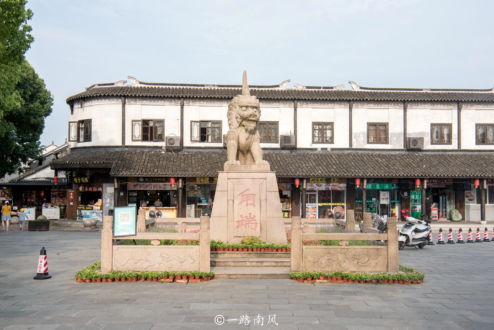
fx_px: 549
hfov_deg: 48.4
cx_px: 247
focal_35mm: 40
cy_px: 165
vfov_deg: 33.4
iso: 125
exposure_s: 1/100
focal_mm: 40
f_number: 14
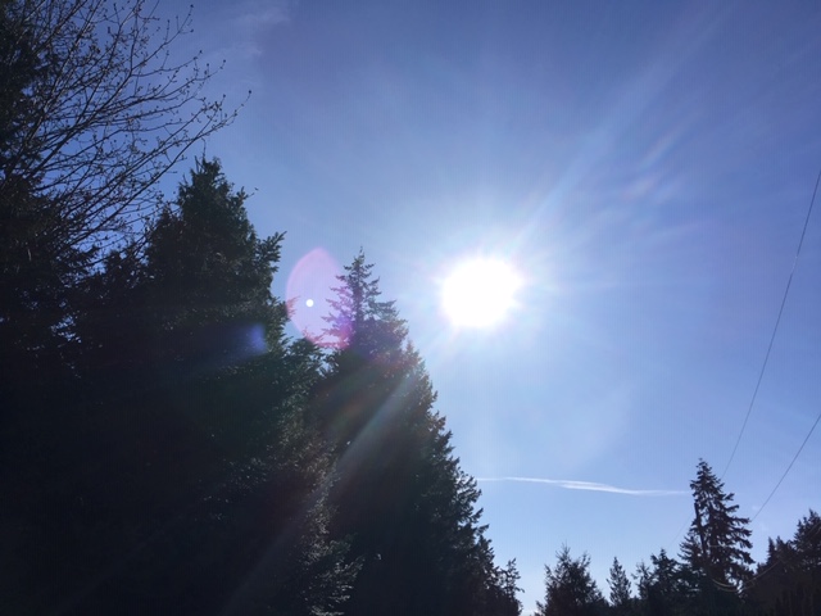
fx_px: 688
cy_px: 308
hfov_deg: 61.7
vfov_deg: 48.2
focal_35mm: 29
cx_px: 410
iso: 25
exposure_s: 1/5917
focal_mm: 4.15
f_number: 2.2
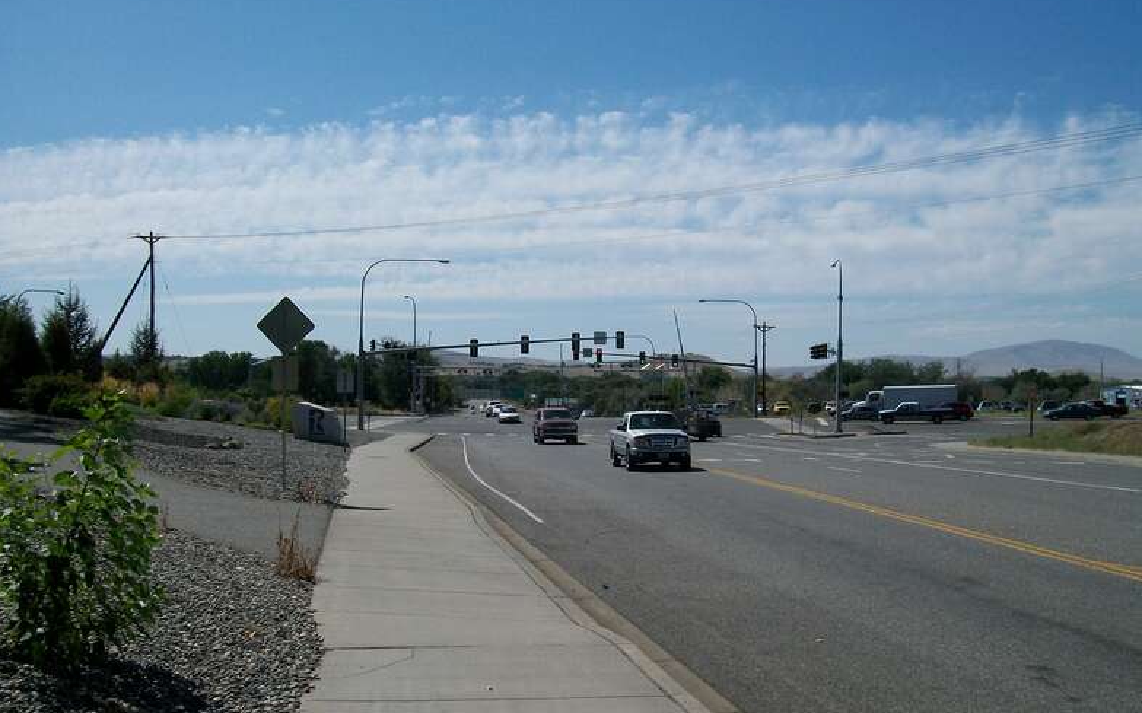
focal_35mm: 39
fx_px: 1214
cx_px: 570
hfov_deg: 50.4
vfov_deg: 32.7
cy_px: 369
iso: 80
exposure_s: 1/1000
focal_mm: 6
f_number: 4.8
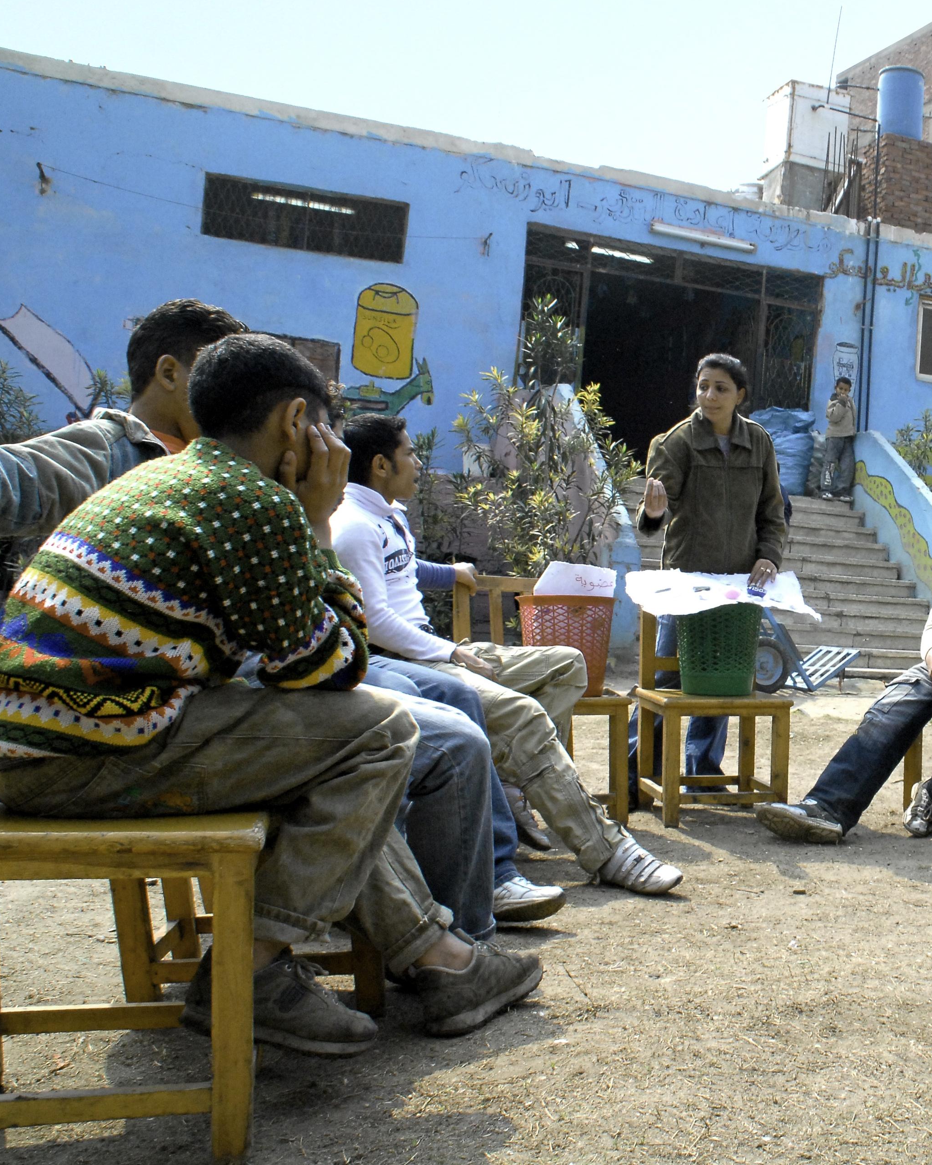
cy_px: 581
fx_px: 1310
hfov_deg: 36.6
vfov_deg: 47.9
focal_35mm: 38
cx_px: 847
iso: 800
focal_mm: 18
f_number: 10
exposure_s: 1/400
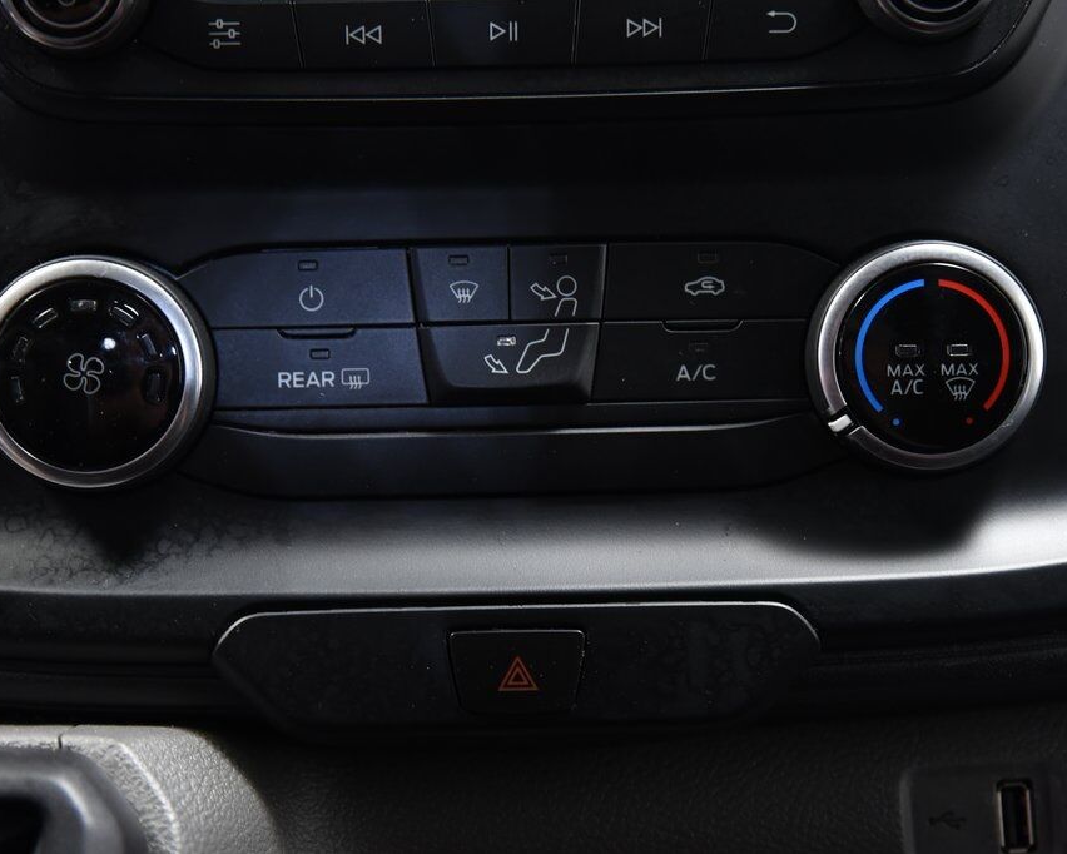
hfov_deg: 24.1
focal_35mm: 79
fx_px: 2495
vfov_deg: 19.4
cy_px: 427
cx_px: 527
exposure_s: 1/15
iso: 1600
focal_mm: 70
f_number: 4
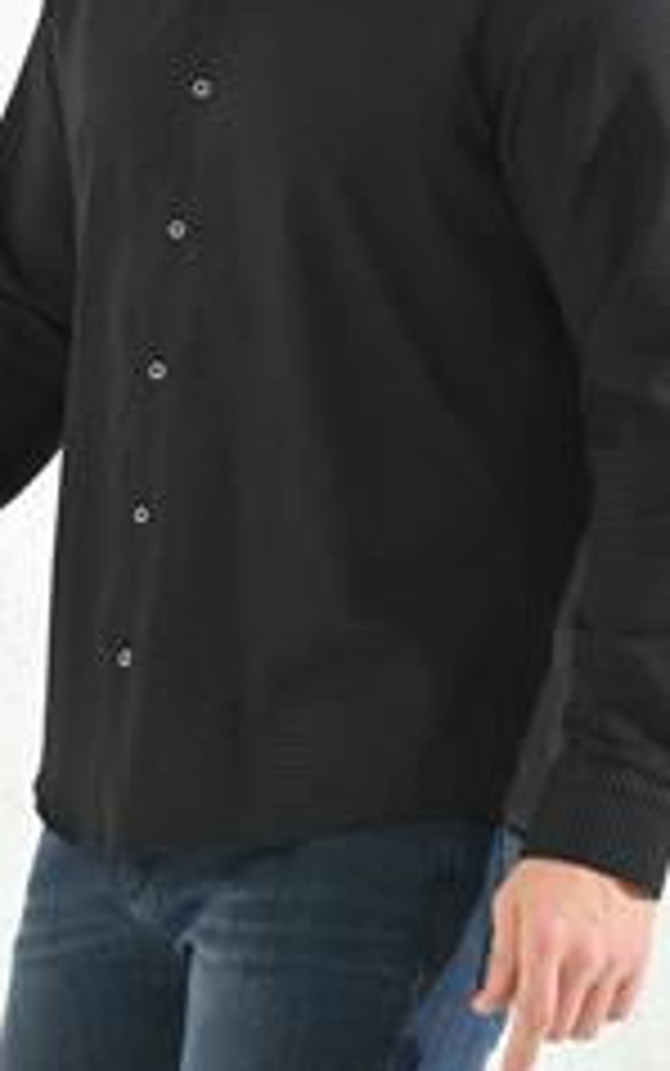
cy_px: 272
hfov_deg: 4.5
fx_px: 8433
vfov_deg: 7.3
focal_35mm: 289
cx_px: 252
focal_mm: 145
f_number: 6.3
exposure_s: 1/160
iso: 125
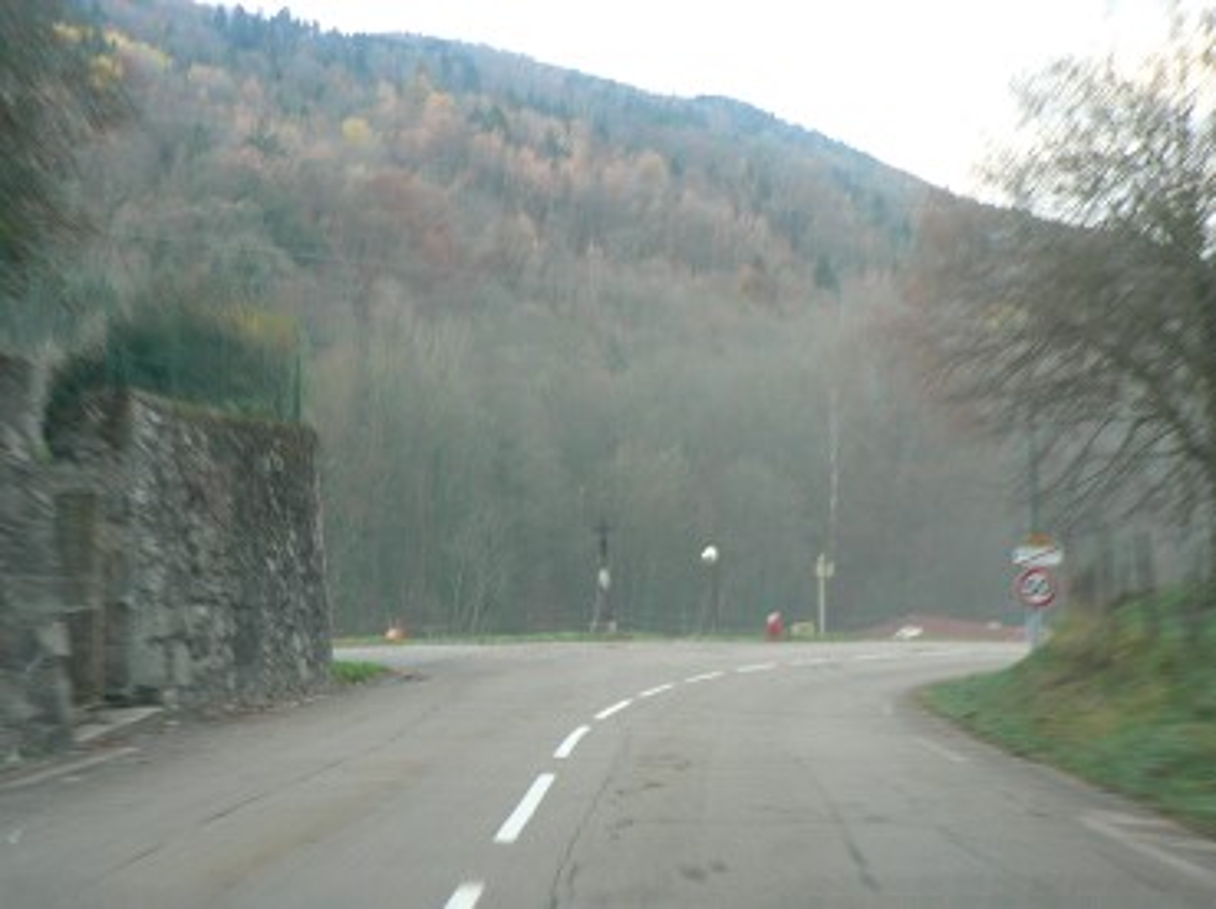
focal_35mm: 36
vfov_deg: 39.6
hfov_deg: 51.4
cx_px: 608
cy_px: 454
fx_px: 1263
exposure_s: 1/30
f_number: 2.8
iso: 150
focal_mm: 6
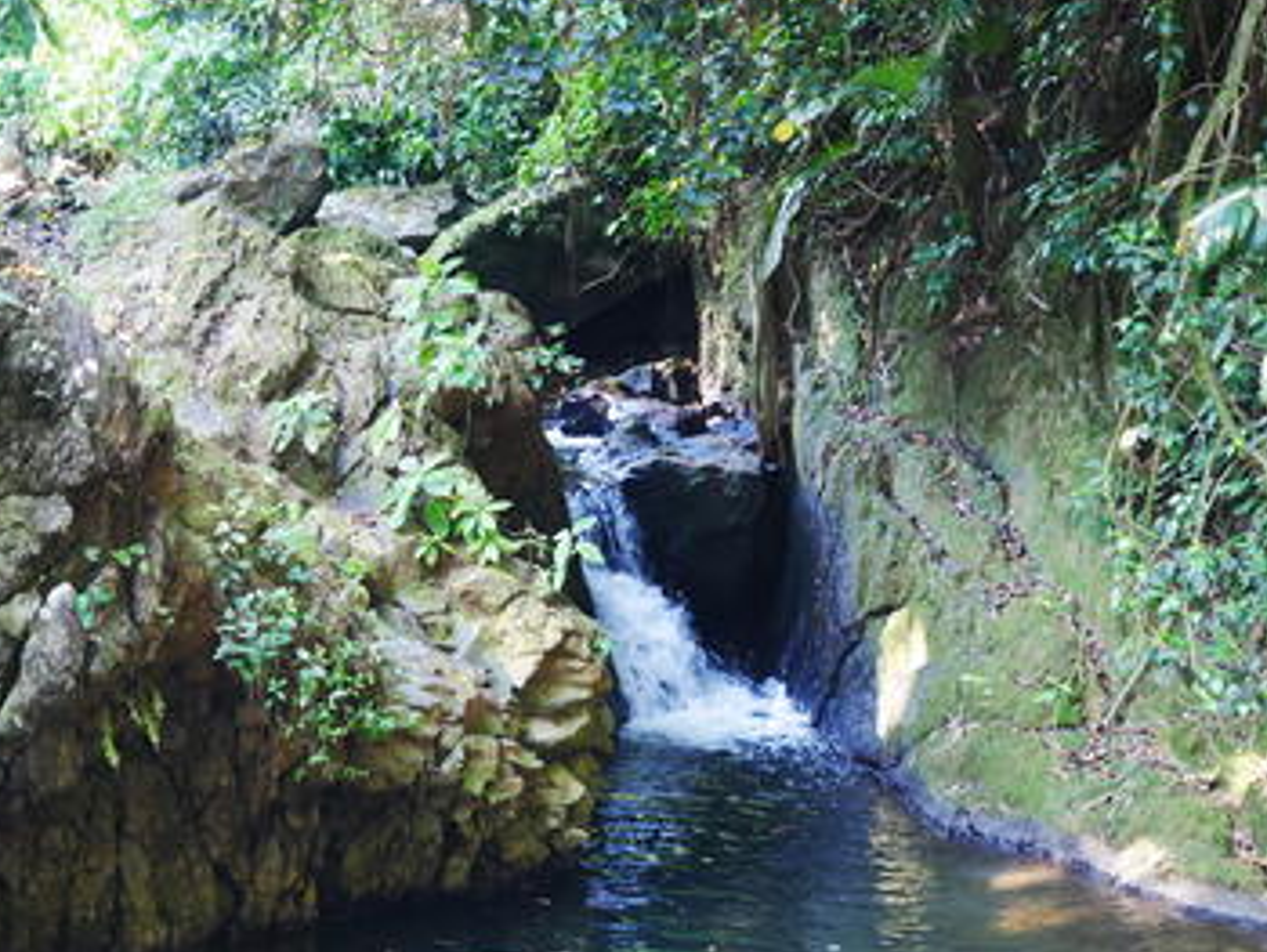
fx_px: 3773
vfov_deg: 14.4
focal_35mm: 103
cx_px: 583
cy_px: 500
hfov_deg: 19.1
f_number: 2.8
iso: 640
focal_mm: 40
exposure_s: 1/100
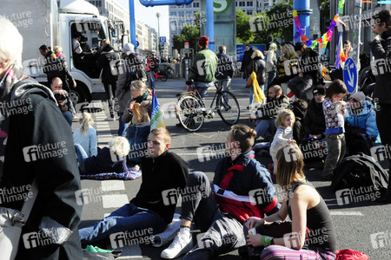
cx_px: 196
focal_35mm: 52
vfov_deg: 25.8
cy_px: 130
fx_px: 570
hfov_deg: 37.9
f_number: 16
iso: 3200
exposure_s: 1/800
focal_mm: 35
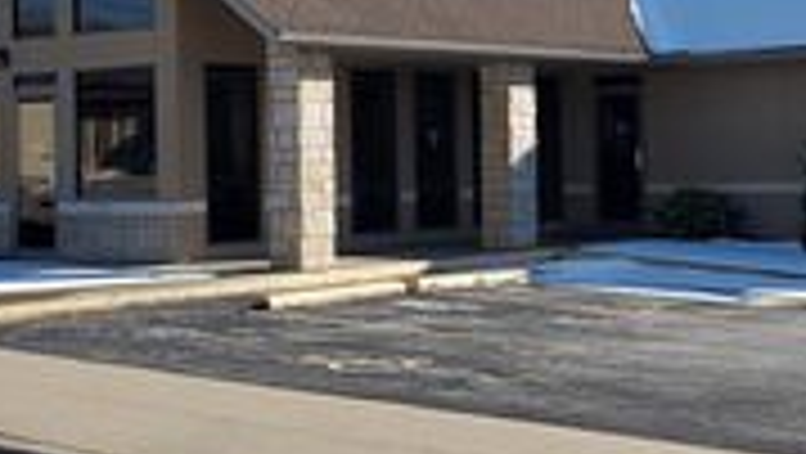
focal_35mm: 79
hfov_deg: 26.3
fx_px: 1690
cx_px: 662
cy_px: 119
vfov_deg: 15.3
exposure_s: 1/1493
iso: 50
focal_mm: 4.3
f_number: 2.4
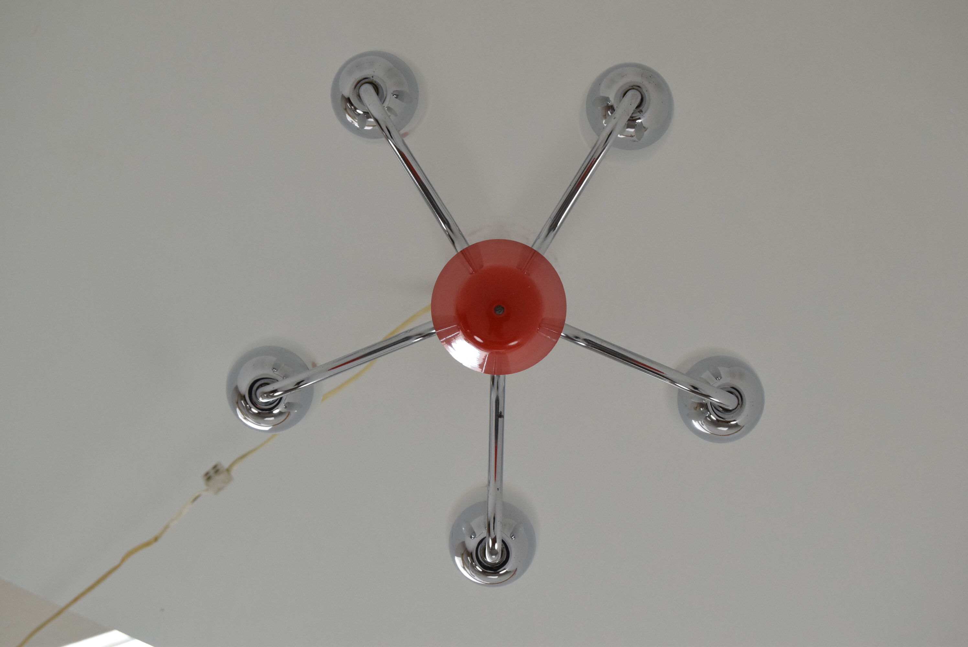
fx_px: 2220
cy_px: 324
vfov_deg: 16.6
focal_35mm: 82
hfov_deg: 24.6
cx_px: 484
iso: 1600
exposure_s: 1/250
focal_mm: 55
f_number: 8
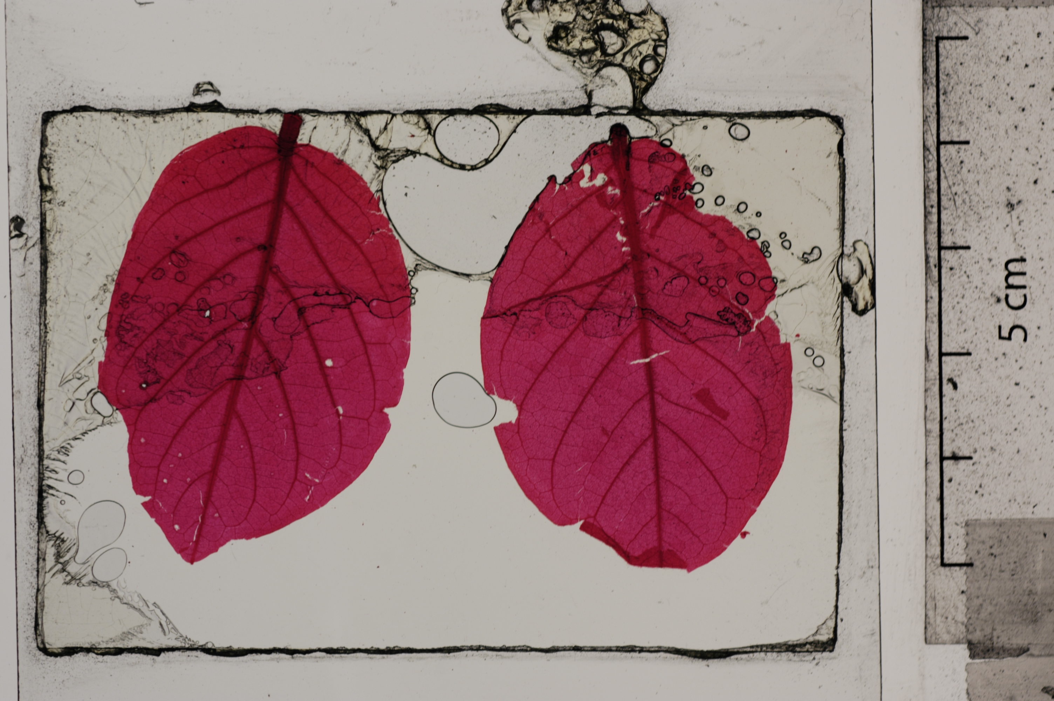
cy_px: 350
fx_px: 2633
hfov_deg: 22.6
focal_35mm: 90
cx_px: 527
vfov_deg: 15.2
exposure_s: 1/250
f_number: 5.6
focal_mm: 60
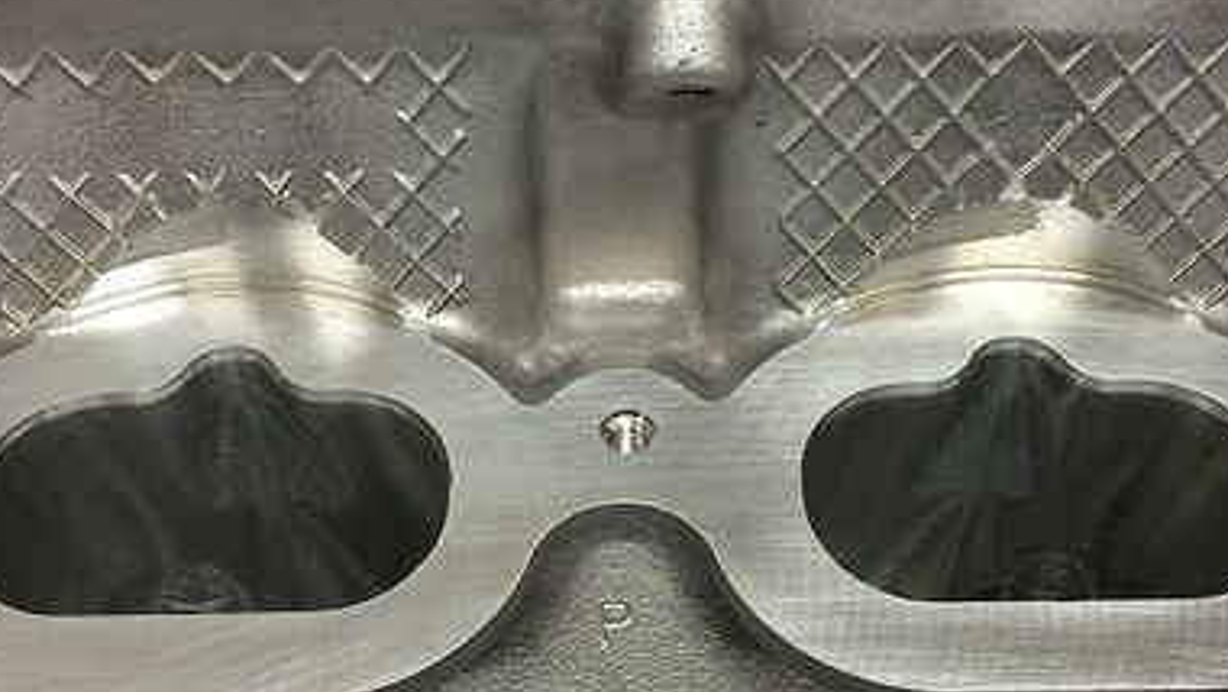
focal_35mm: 55
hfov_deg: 37.8
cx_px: 653
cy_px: 440
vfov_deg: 21.8
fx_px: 1791
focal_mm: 4.12
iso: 125
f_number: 2.2
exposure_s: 1/30
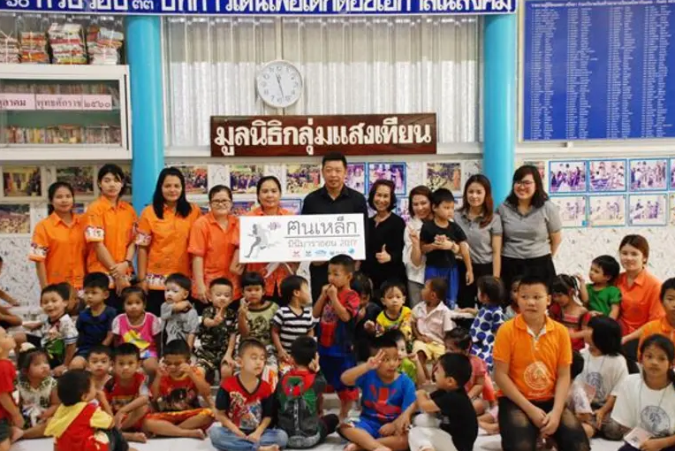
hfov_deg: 40.3
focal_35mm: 49
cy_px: 226
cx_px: 339
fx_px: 919
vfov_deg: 27.5
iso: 1000
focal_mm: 32
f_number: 4.2
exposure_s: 1/50
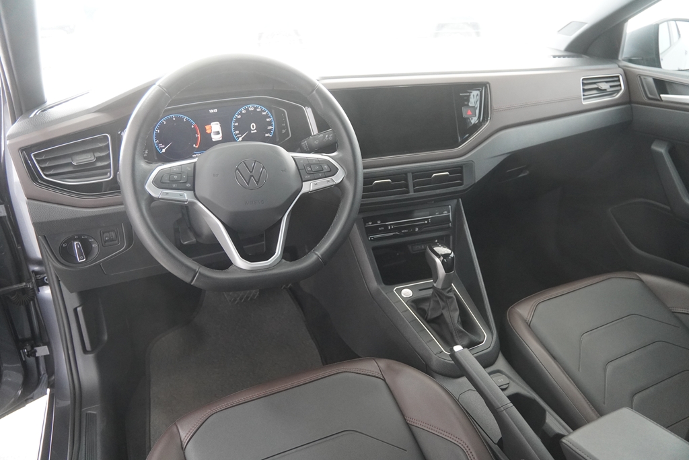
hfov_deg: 70.4
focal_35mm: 26
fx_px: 488
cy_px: 230
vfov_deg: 50.4
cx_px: 344
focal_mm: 17
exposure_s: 1/160
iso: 2500
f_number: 2.8
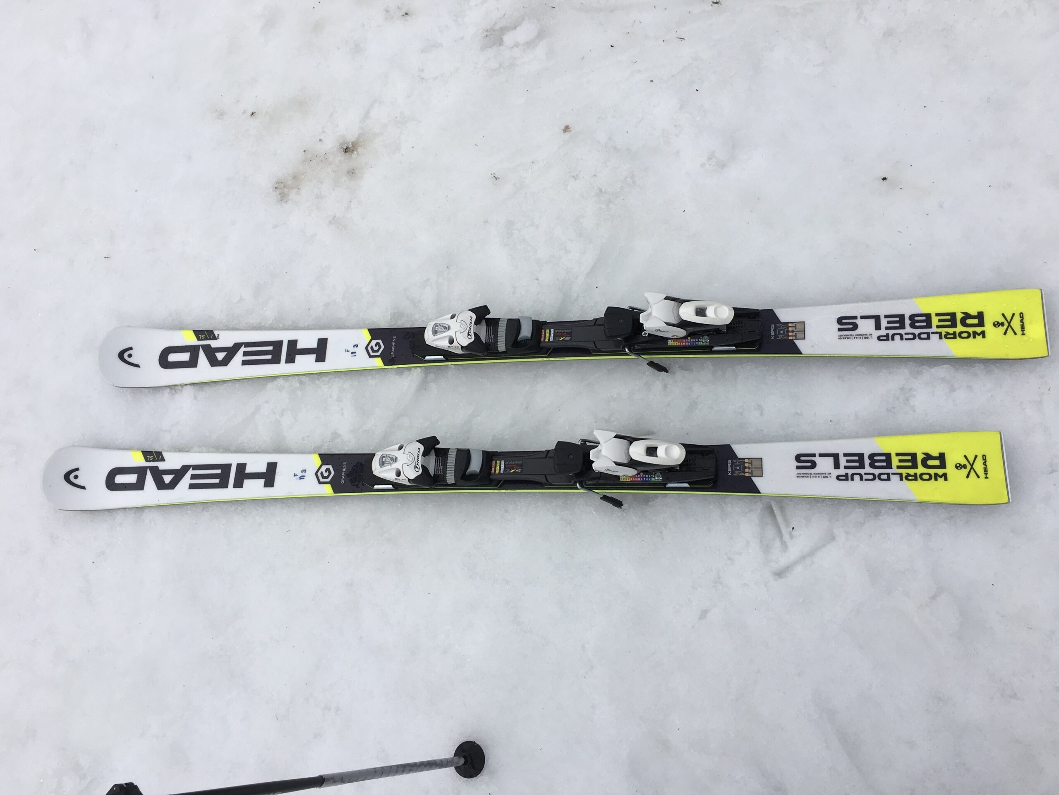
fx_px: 887
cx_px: 530
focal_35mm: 29
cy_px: 398
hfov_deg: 61.7
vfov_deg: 48.2
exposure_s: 1/2959
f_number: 2.2
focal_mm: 4.15
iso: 25
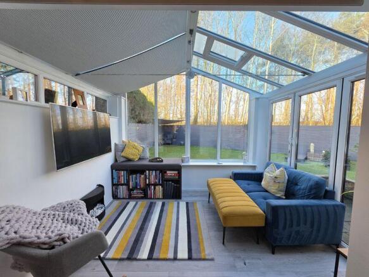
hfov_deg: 106.2
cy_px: 138
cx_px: 184
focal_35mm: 13
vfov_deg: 89.9
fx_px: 139
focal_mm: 2.2
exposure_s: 1/100
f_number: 1.9
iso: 80
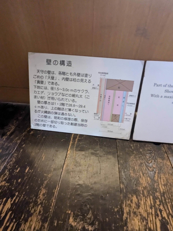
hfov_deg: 78.1
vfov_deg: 94.5
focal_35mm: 16
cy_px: 116
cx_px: 86
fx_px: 107
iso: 2435
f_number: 2.2
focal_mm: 2.35
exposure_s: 1/24
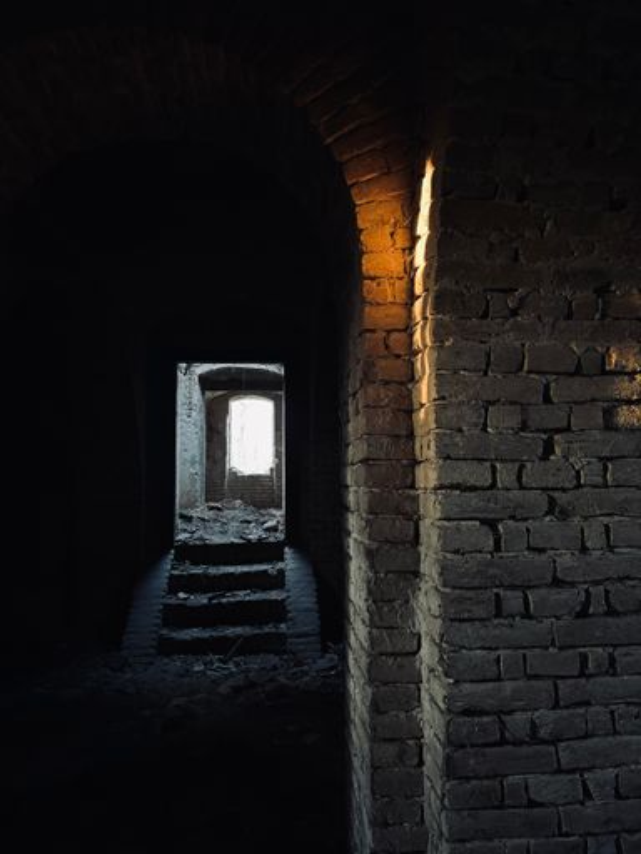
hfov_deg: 56.8
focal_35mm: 24
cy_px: 427
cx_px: 320
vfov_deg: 71.6
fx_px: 593
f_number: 1.78
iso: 1000
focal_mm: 6.76
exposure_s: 1/35
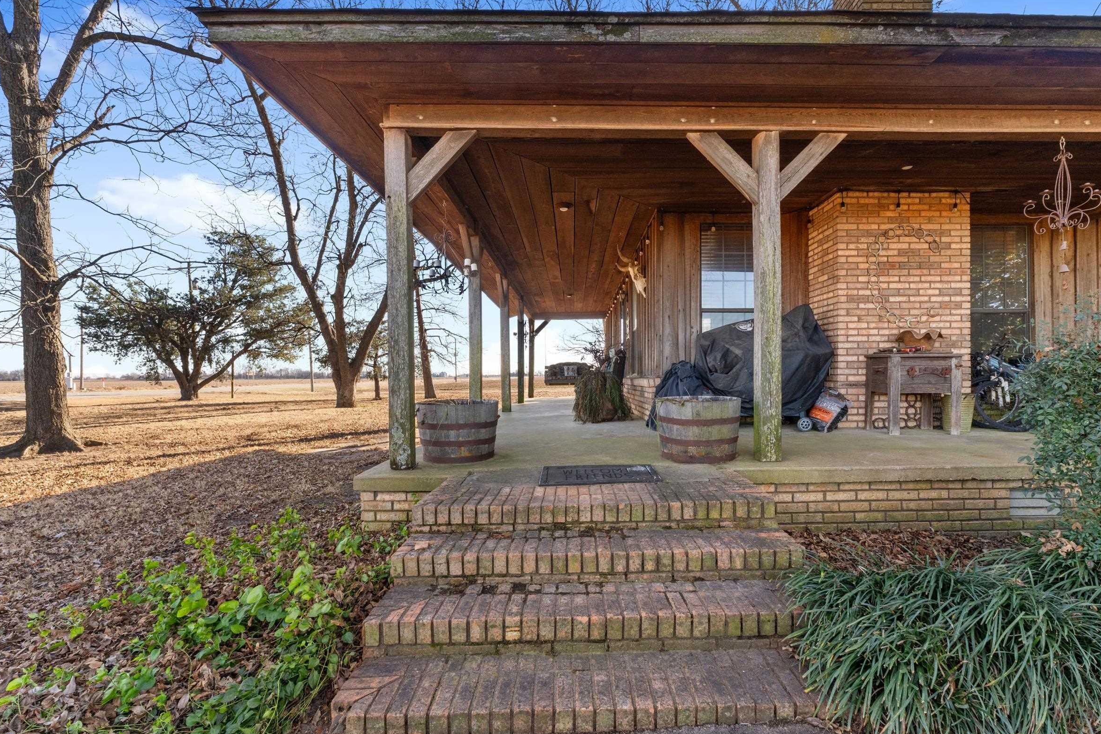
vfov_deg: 73.8
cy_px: 371
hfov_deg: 96.6
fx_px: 489
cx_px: 582
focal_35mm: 16
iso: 200
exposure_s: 1/60
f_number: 9
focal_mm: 10
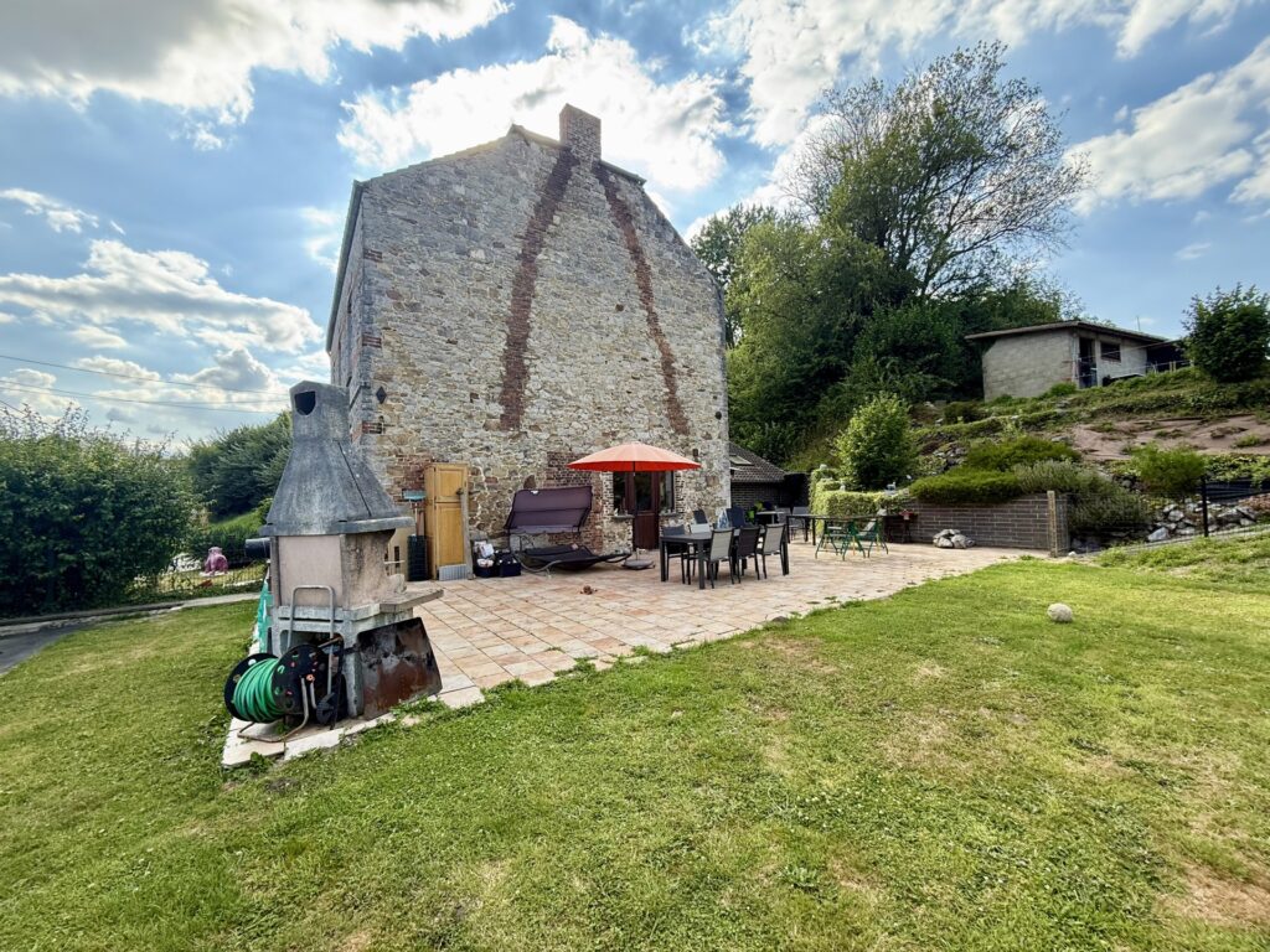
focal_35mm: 14
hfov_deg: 102.1
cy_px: 476
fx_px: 514
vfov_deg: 85.7
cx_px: 635
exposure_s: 1/333
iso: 50
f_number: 2.2
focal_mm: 2.22
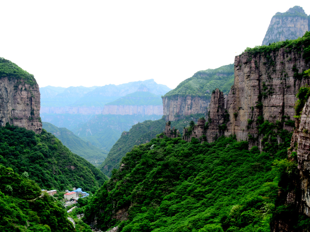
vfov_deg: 34.7
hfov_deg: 45.2
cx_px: 146
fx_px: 372
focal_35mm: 42
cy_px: 114
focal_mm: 25
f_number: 11
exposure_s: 1/80
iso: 200
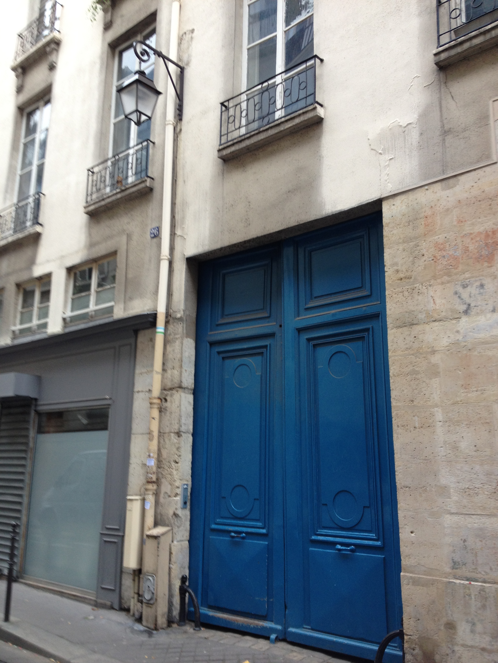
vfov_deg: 52.6
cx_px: 249
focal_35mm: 35
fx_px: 671
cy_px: 332
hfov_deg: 40.7
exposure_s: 1/60
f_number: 2.4
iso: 80
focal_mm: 4.28
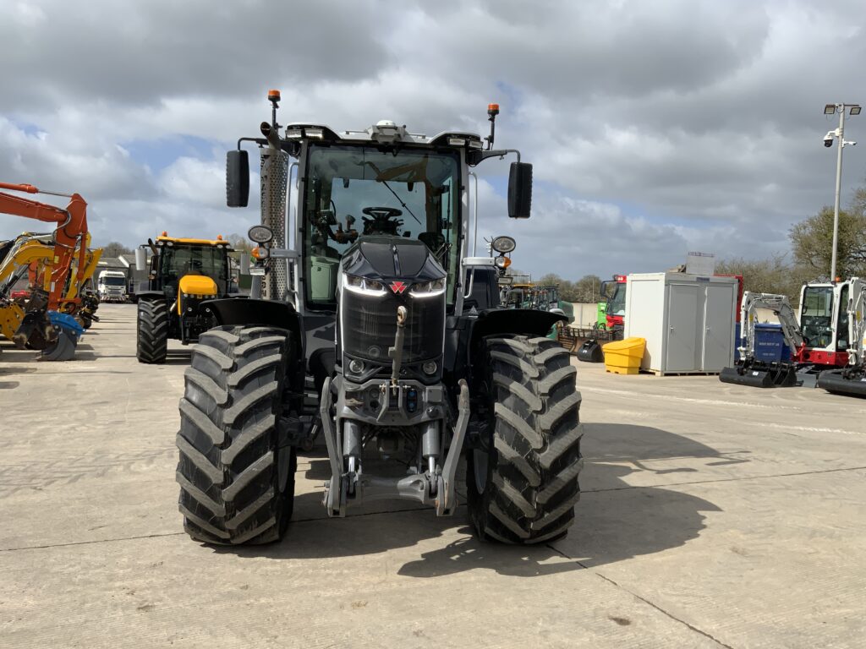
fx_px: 726
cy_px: 324
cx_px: 433
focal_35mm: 29
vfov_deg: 48.2
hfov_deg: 61.7
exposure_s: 1/2538
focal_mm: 3
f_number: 1.8
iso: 20
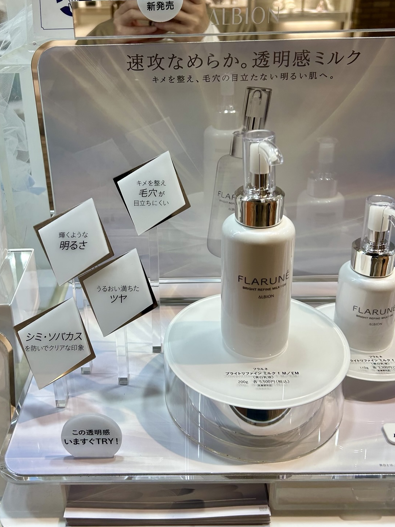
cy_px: 215
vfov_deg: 51.1
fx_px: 548
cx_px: 171
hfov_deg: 39.6
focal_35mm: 36
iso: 40
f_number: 1.5
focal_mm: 5.7
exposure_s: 1/163
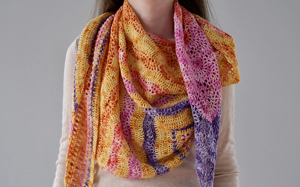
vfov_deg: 18.9
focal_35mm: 69
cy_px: 97
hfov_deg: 29.8
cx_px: 149
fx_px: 564
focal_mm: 44.7
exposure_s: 1/125
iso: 5000
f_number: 4
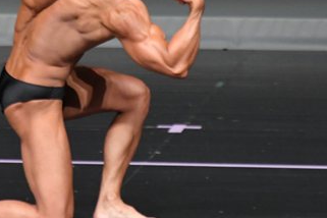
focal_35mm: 905
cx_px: 53
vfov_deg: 1.5
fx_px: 8220
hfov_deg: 2.3
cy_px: 24
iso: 4000
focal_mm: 250
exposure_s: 1/400
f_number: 5.6
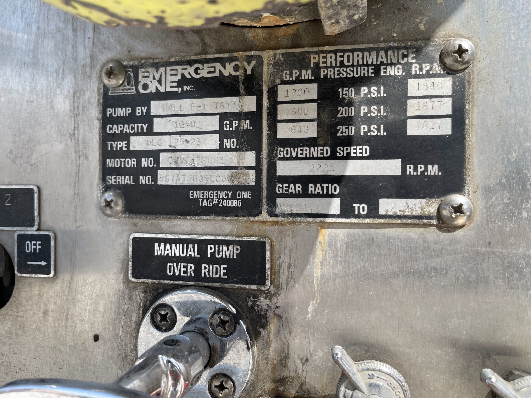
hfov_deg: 67.3
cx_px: 266
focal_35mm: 26
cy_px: 199
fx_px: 399
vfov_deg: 53.1
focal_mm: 5.1
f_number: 1.6
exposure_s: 1/1339
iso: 32
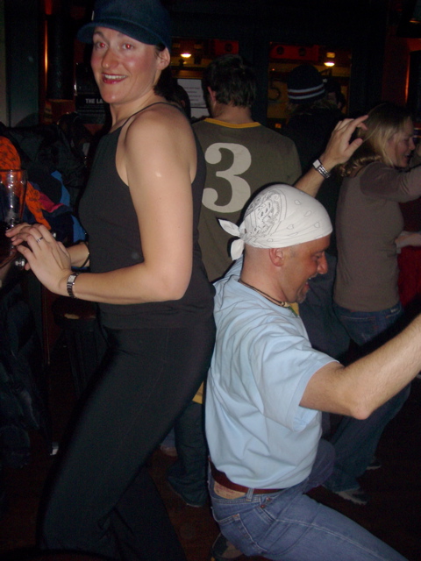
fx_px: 568
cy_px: 280
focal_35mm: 35
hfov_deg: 40.7
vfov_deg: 52.6
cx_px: 210
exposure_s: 1/60
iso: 100
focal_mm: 5.8
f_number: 2.6
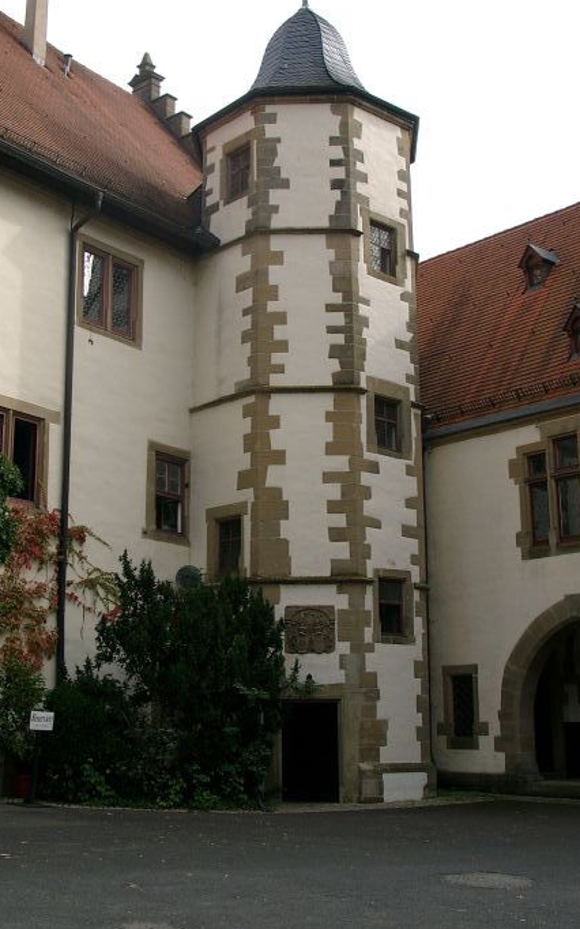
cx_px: 260
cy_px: 400
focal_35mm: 46
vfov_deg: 43.4
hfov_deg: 28.0
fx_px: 1164
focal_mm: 7.69
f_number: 4
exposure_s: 1/518
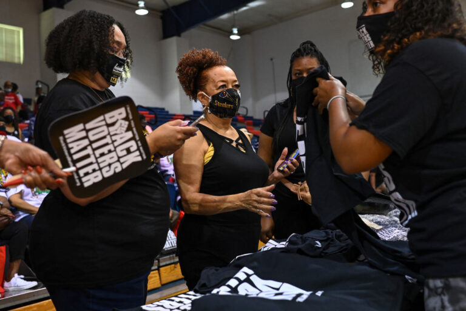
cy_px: 156
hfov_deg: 54.4
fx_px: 453
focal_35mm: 35
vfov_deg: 37.9
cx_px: 233
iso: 4000
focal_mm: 35
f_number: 3.5
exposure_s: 1/200
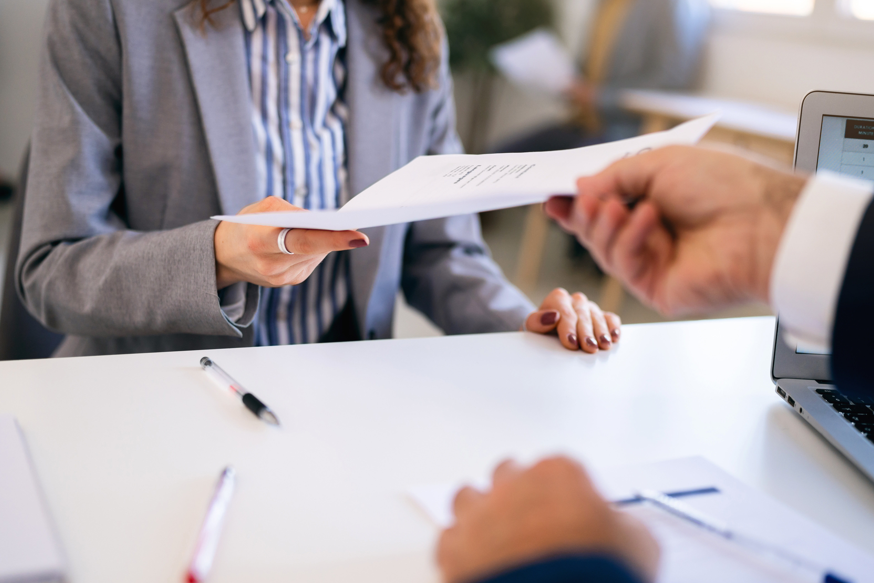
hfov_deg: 41.1
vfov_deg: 28.0
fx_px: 1165
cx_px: 433
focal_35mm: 48
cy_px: 338
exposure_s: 1/320
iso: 250
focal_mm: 35
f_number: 1.4
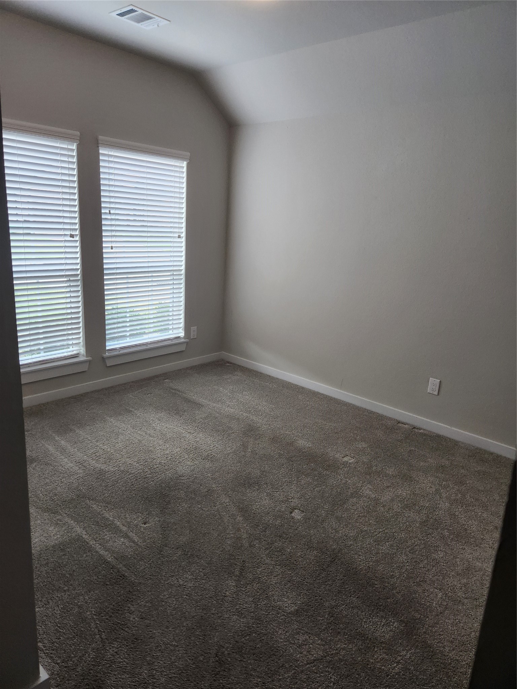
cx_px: 258
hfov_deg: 58.9
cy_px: 344
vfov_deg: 73.9
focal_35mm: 23
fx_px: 458
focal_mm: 5.4
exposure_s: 1/180
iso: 200
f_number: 1.8
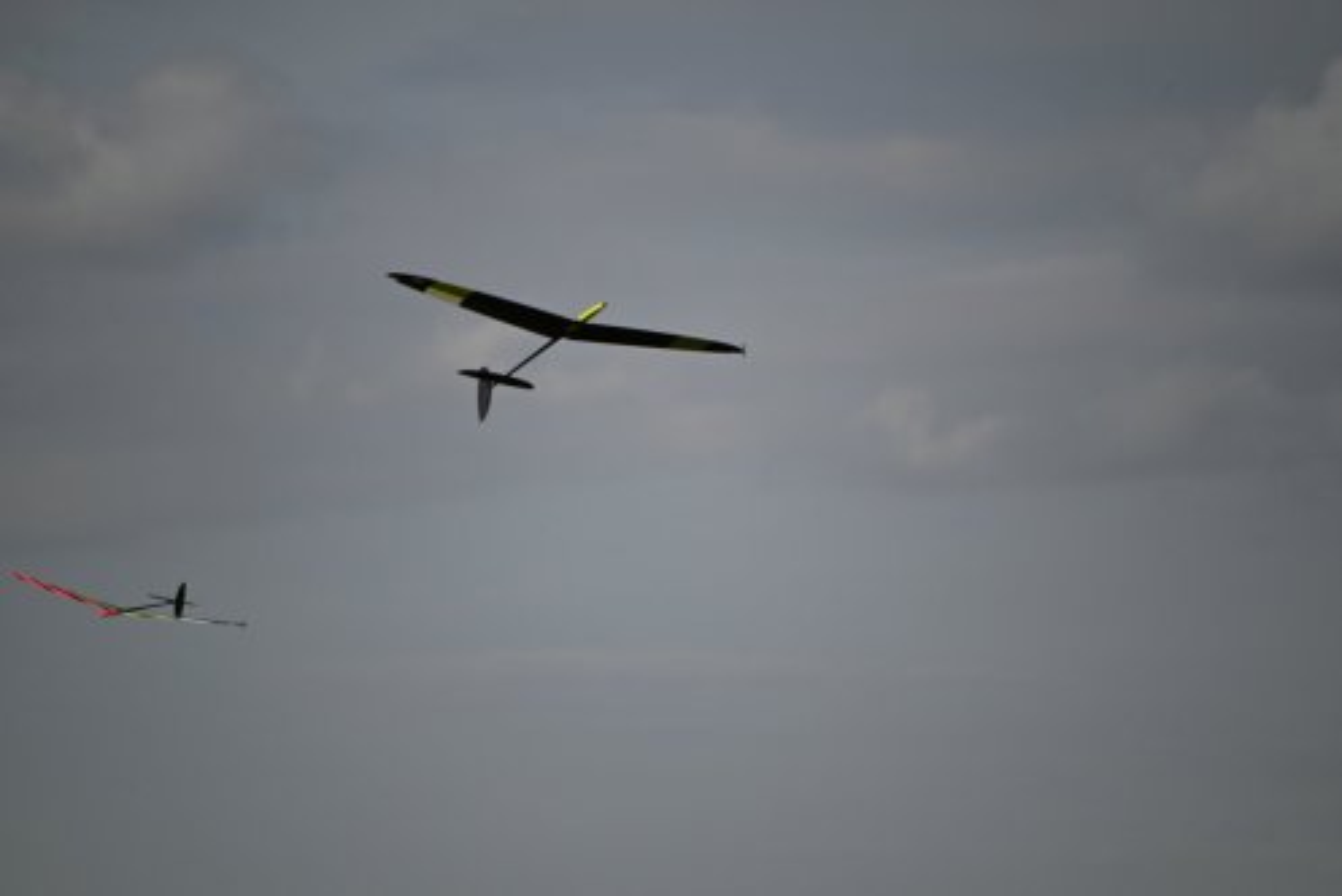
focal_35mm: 400
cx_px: 671
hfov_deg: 5.2
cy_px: 448
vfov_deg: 3.4
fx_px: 14919
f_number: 6.3
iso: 320
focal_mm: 400
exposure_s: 1/2000
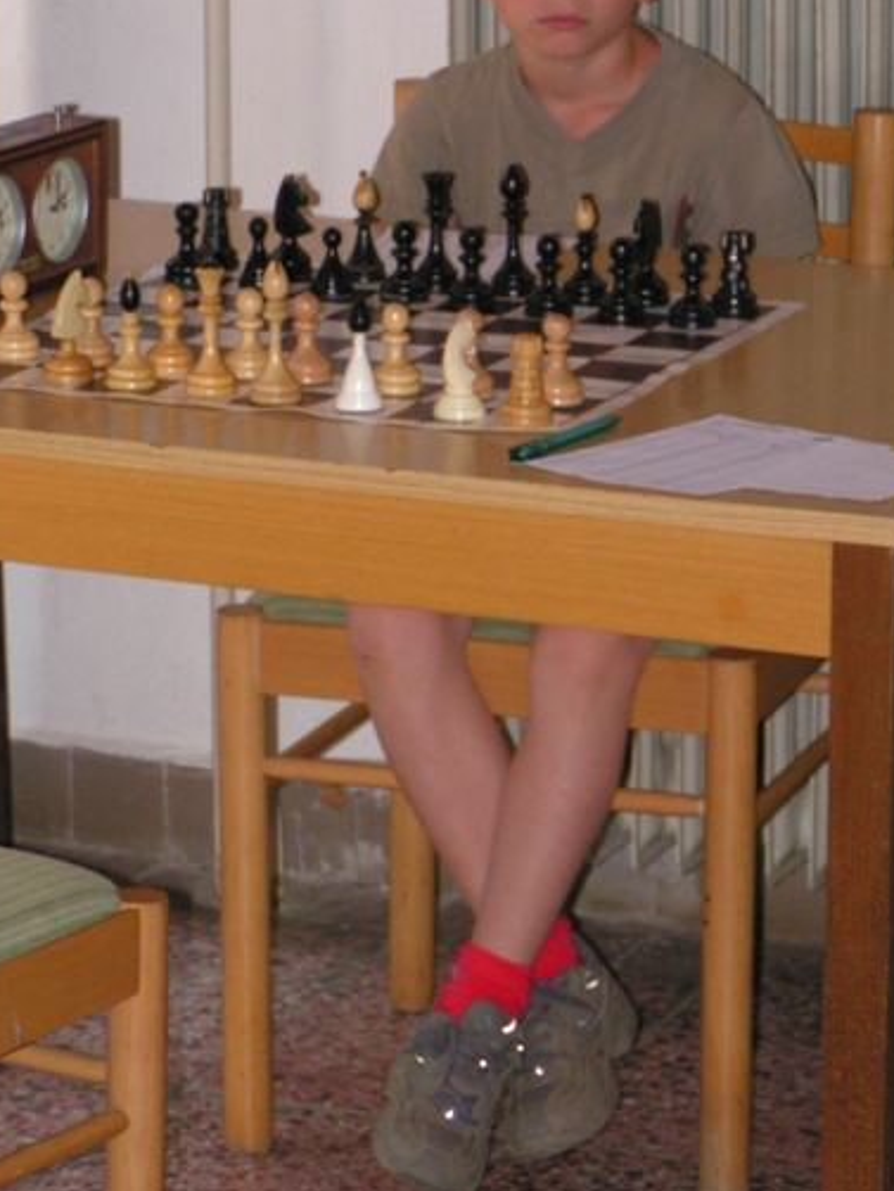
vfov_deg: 11.8
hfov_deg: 8.9
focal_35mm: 167
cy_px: 484
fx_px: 5746
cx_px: 548
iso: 200
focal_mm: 20
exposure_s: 1/160
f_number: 3.5
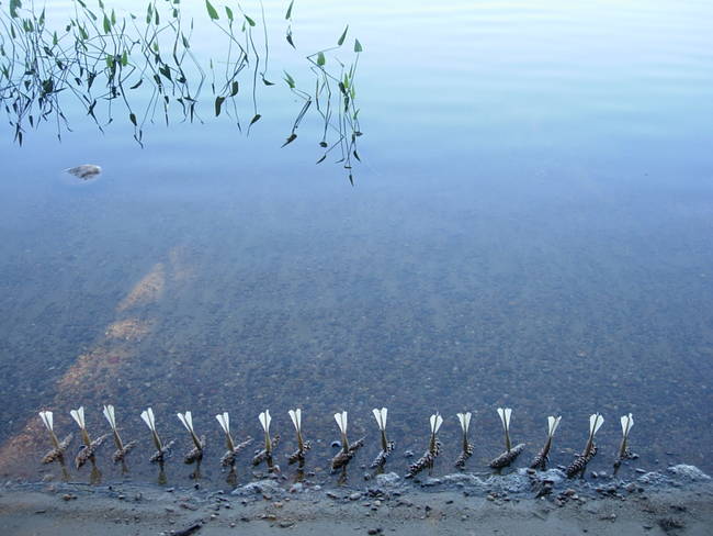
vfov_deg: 37.7
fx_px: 783
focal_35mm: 38
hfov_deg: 49.0
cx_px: 356
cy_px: 268
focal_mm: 7.8
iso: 64
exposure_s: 1/121
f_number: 2.8
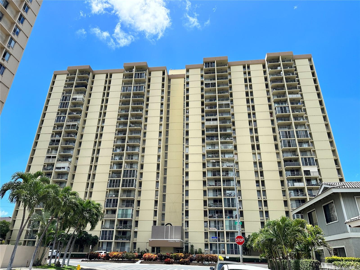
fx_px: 250
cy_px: 135
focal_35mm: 24
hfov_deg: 71.6
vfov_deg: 56.8
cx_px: 180
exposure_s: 1/3356
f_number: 1.78
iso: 80
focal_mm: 6.86
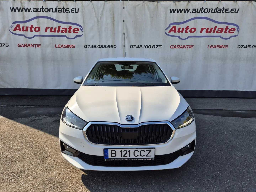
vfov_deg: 58.9
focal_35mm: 23
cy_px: 96
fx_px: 170
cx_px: 128
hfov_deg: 73.9
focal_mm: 5.4
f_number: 1.8
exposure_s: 1/1280
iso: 25
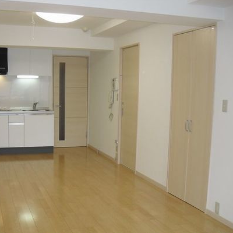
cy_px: 117
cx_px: 84
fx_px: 327
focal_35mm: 43
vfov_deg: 39.2
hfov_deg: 38.9
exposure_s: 1/100
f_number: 3.1
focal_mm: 6.3
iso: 200
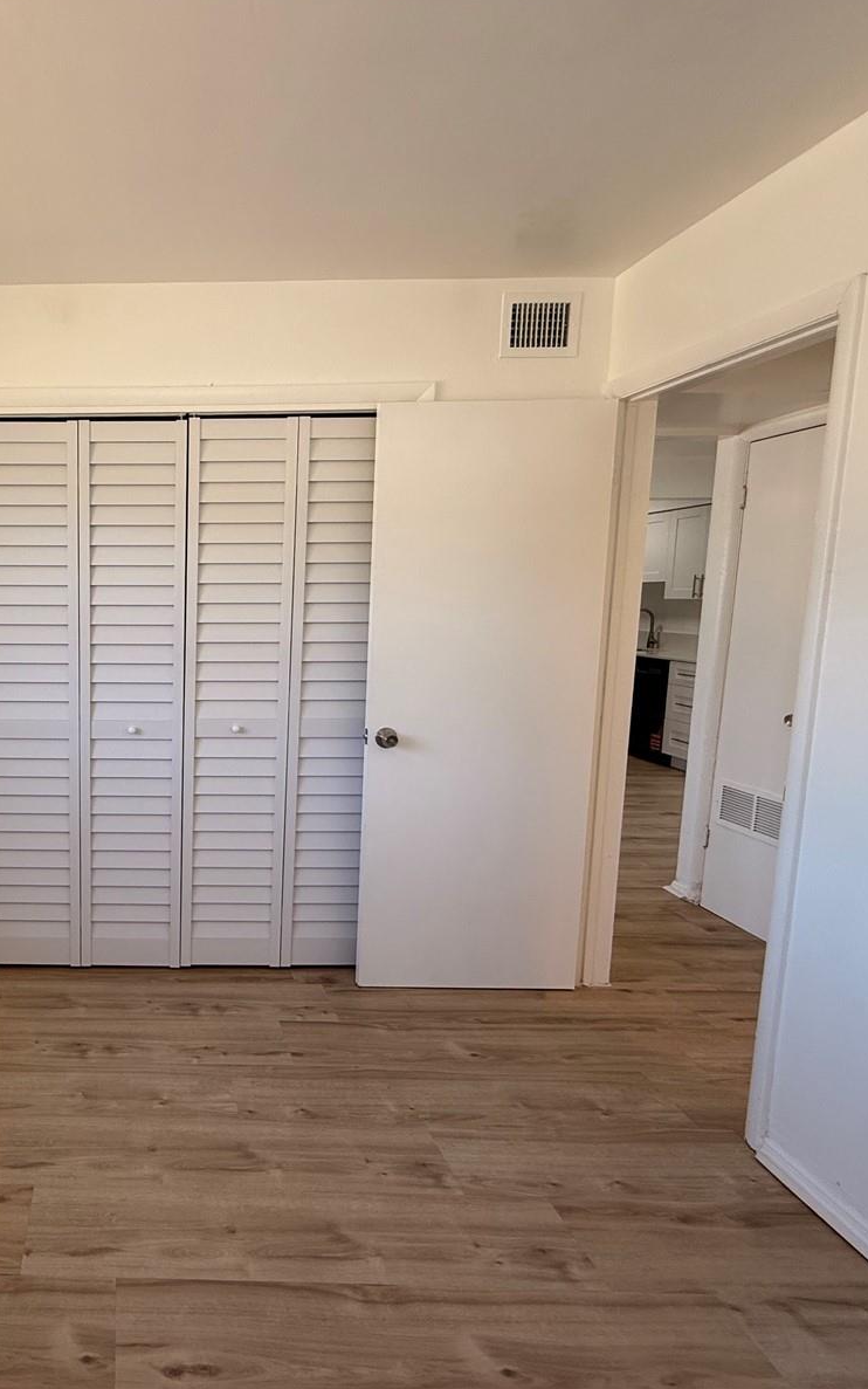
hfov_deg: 53.2
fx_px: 757
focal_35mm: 20
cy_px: 688
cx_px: 106
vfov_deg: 85.1
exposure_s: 1/120
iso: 125
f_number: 2.2
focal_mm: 2.22
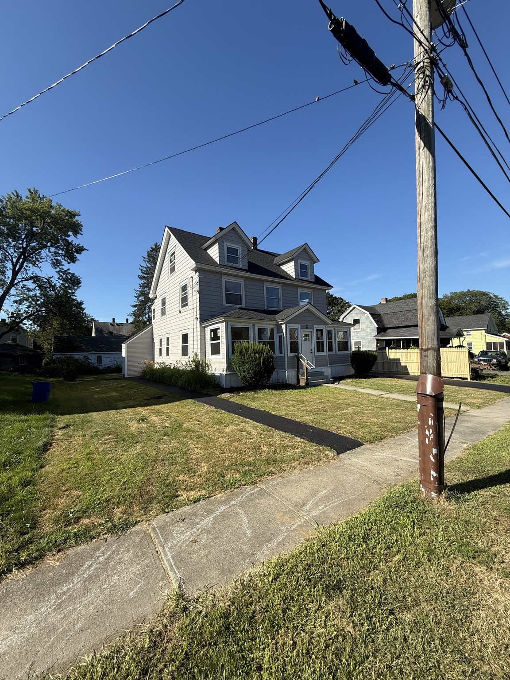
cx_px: 255
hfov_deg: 85.7
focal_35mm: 14
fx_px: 275
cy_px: 340
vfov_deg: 102.1
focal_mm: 2.22
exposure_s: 1/1497
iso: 50
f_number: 2.2
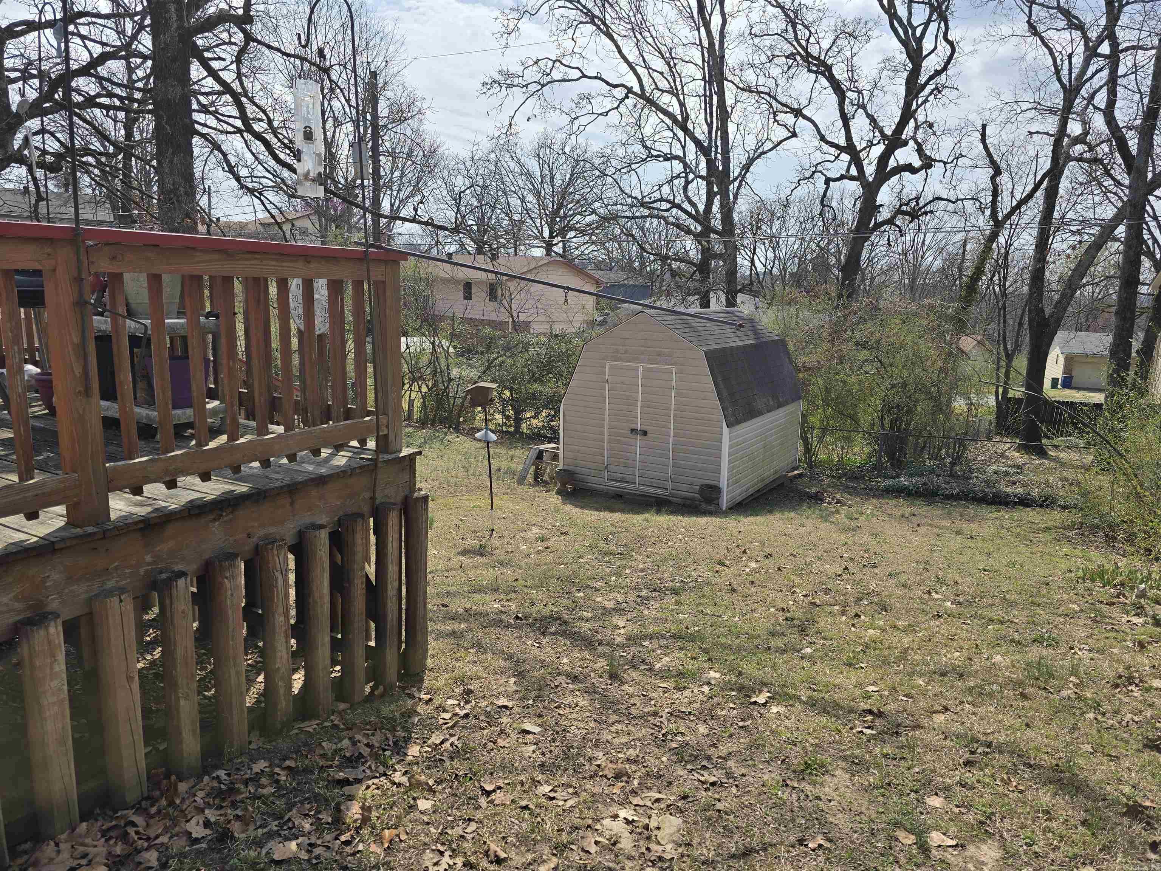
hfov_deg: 73.9
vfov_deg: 58.9
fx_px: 771
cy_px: 436
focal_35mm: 23
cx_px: 580
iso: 12
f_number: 1.7
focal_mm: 6.3
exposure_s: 1/1099
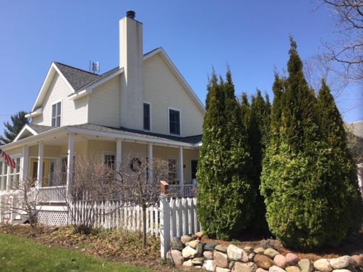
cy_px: 136
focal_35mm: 29
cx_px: 182
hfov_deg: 61.7
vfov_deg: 48.2
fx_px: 304
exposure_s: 1/1099
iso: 25
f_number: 2.2
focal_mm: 4.15
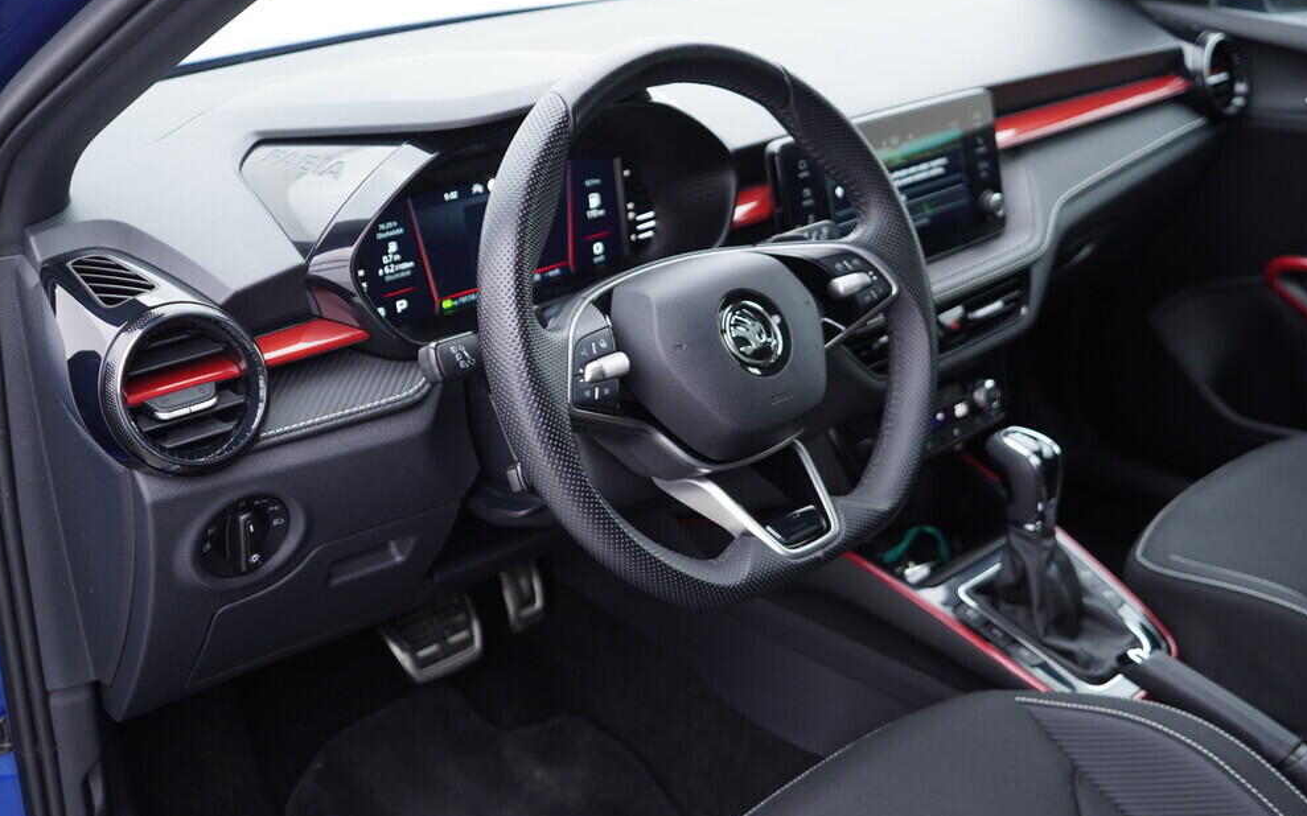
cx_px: 655
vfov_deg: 33.6
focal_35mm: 38
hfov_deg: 51.5
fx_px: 1353
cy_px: 431
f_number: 2.8
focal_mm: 24
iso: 250
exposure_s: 1/40
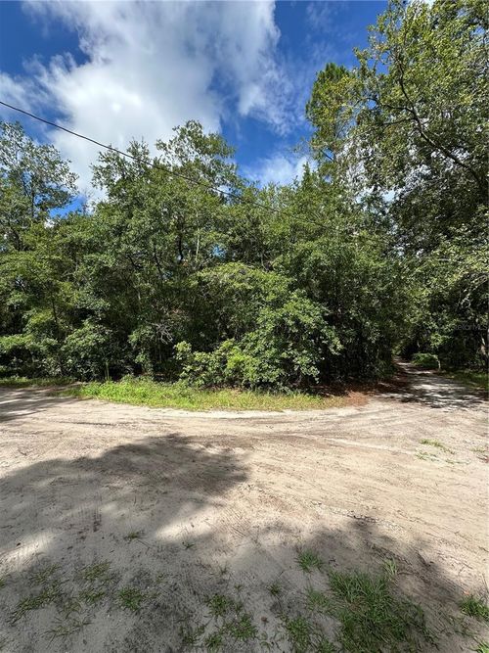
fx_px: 264
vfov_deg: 102.1
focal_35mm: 14
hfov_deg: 85.7
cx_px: 244
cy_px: 326
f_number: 2.2
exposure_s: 1/1033
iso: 50
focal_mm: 2.22
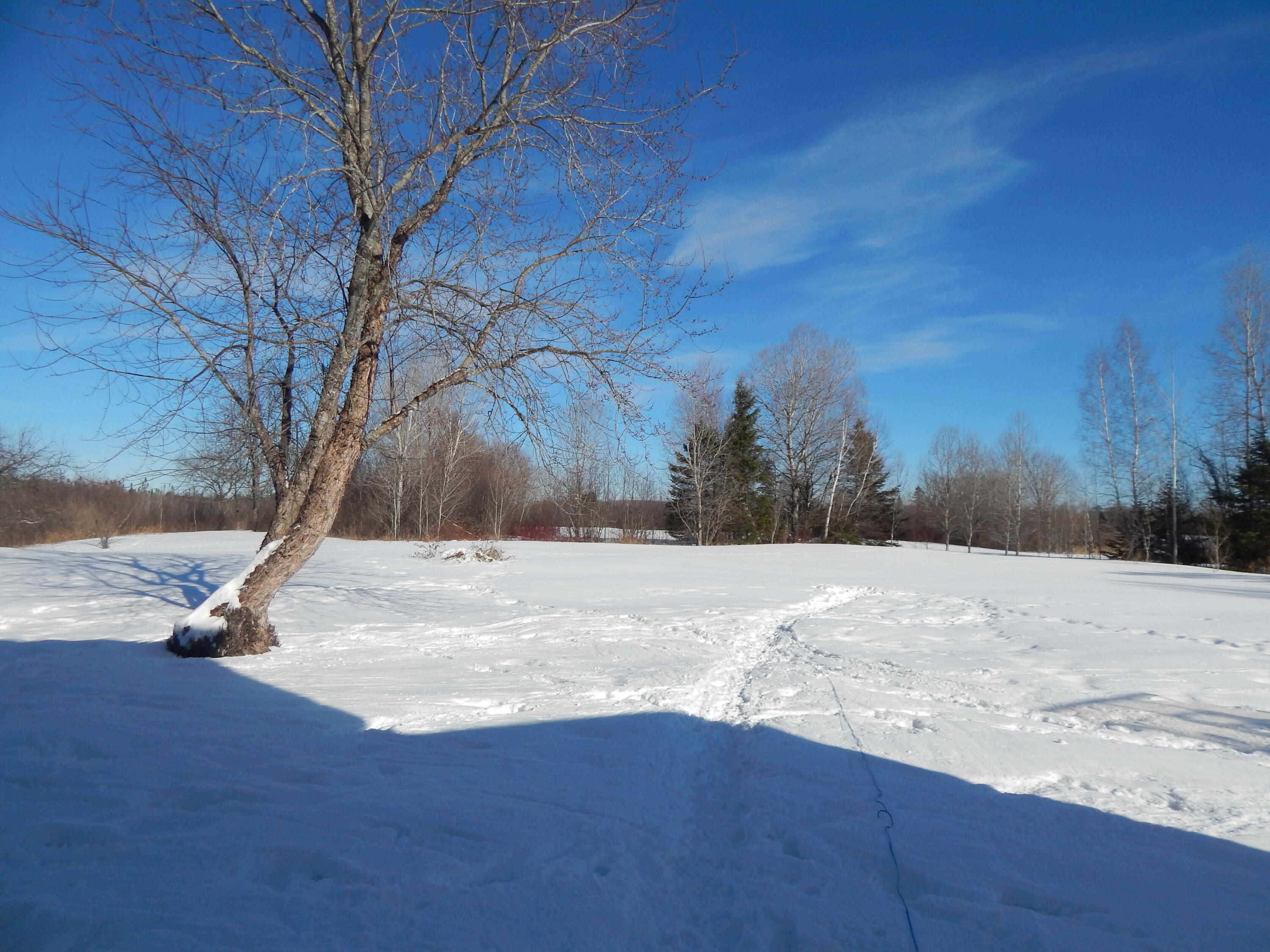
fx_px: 844
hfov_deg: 73.9
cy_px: 476
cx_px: 635
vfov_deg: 58.9
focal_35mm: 23
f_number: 6
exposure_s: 1/1000
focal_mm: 4
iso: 125
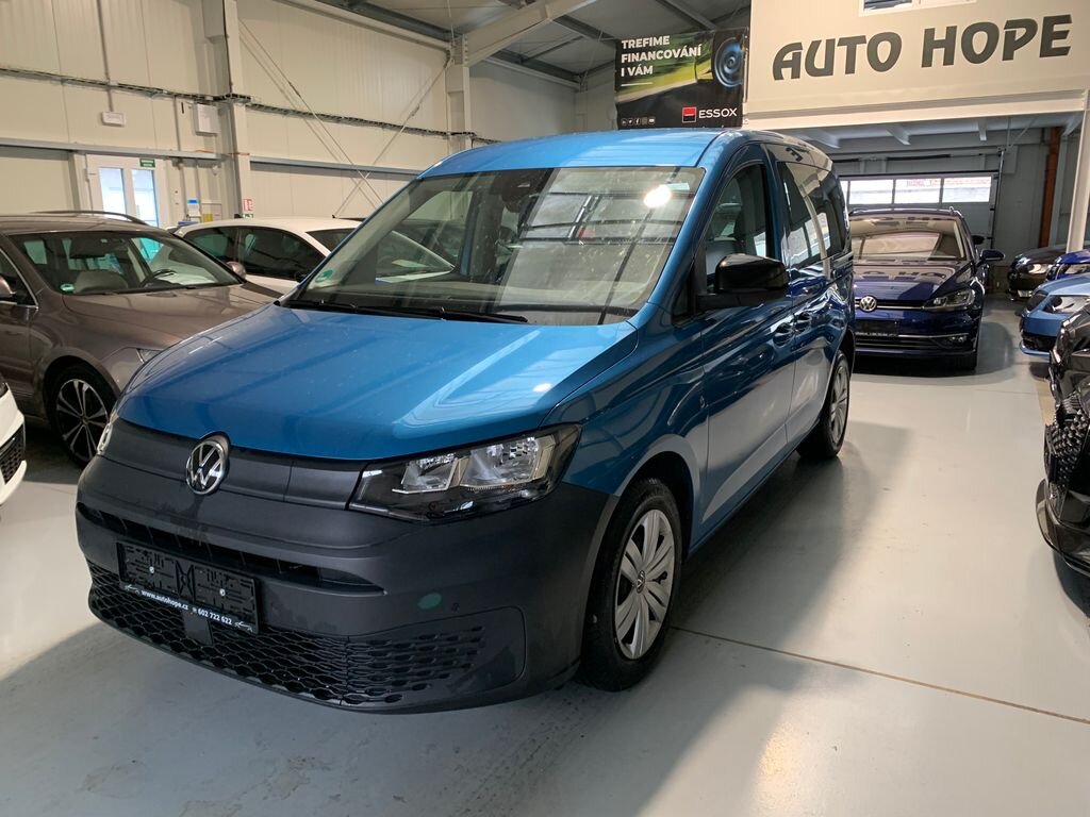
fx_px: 819
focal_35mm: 26
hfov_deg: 67.3
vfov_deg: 53.1
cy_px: 408
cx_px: 545
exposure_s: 1/60
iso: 200
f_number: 1.8
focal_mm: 4.25
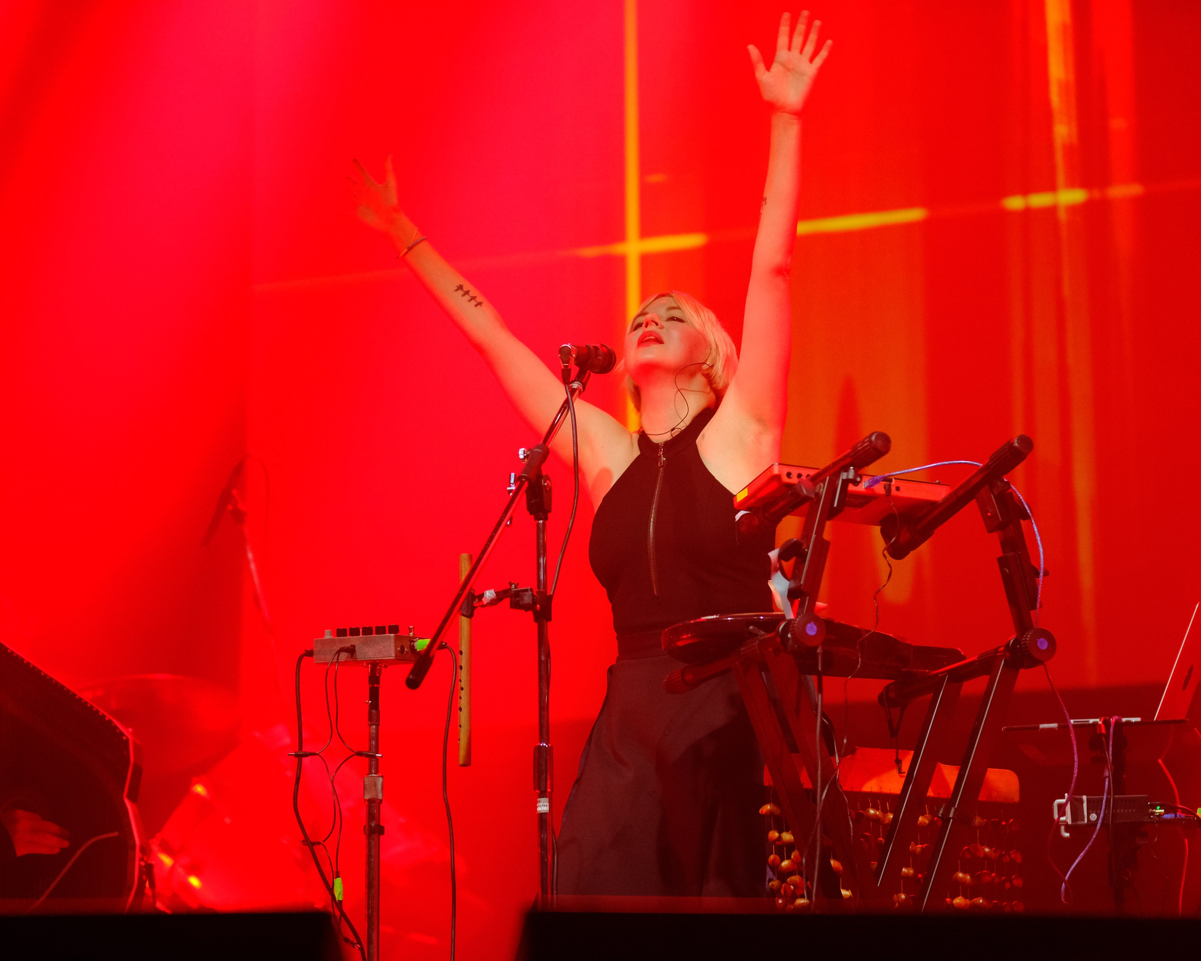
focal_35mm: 95
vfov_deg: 16.2
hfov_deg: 20.2
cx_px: 626
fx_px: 3377
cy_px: 482
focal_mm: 56
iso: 1600
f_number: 1.6
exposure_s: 1/800
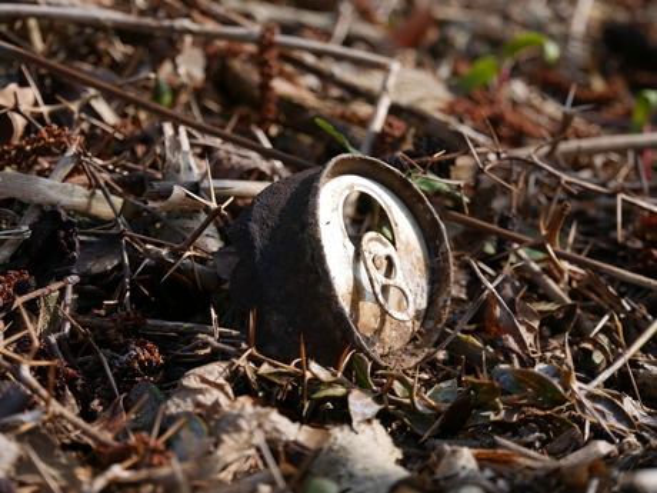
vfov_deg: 13.5
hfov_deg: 17.9
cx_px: 328
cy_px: 246
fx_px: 2088
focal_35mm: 110
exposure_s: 1/800
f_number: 5.1
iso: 200
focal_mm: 55
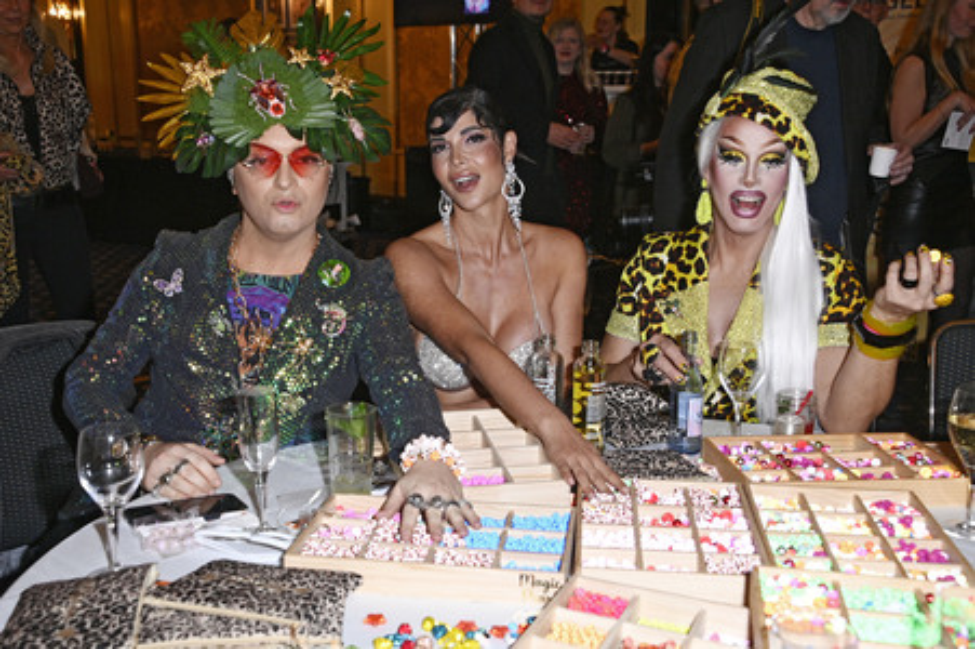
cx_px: 488
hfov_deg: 48.5
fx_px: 1083
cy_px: 324
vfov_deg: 33.4
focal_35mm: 40
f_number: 5.6
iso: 2000
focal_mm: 40
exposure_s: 1/125
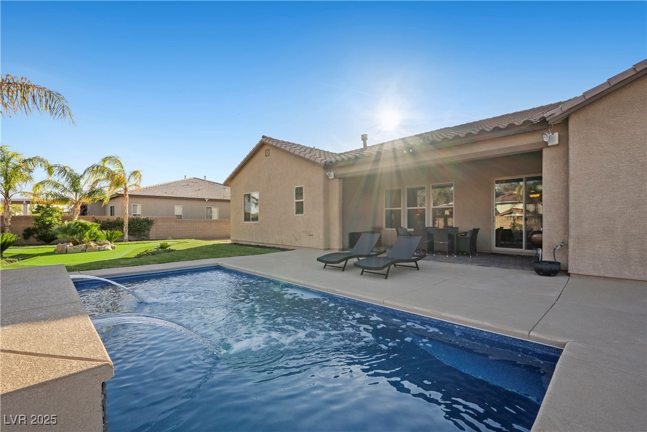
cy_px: 216
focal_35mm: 16
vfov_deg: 73.7
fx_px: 288
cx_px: 324
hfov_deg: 96.7
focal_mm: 16
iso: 500
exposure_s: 1/500
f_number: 8
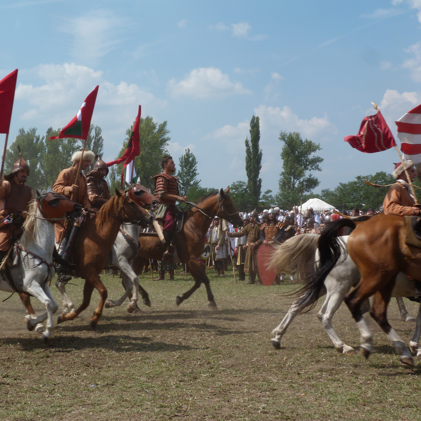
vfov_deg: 27.7
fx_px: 853
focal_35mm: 62
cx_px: 149
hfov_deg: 27.6
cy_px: 208
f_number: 5.6
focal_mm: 9.4
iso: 80
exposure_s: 1/400
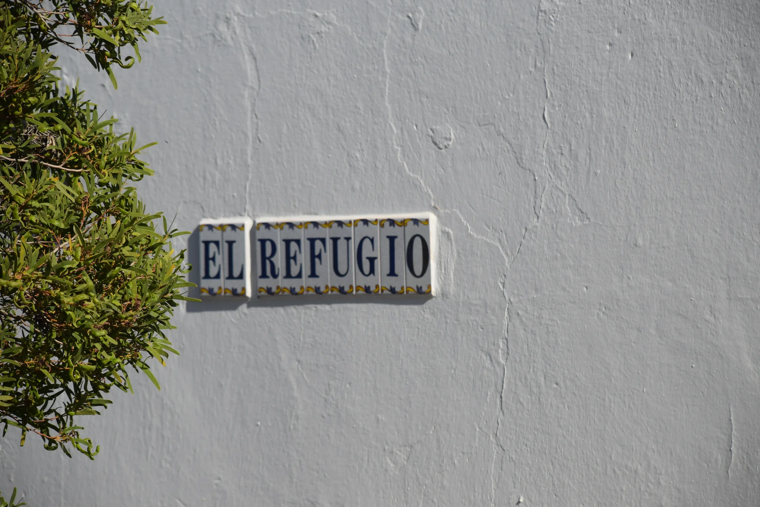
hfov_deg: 10.2
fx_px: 4275
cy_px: 254
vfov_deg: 6.8
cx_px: 380
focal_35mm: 202
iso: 200
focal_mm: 135
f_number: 7.1
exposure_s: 1/800
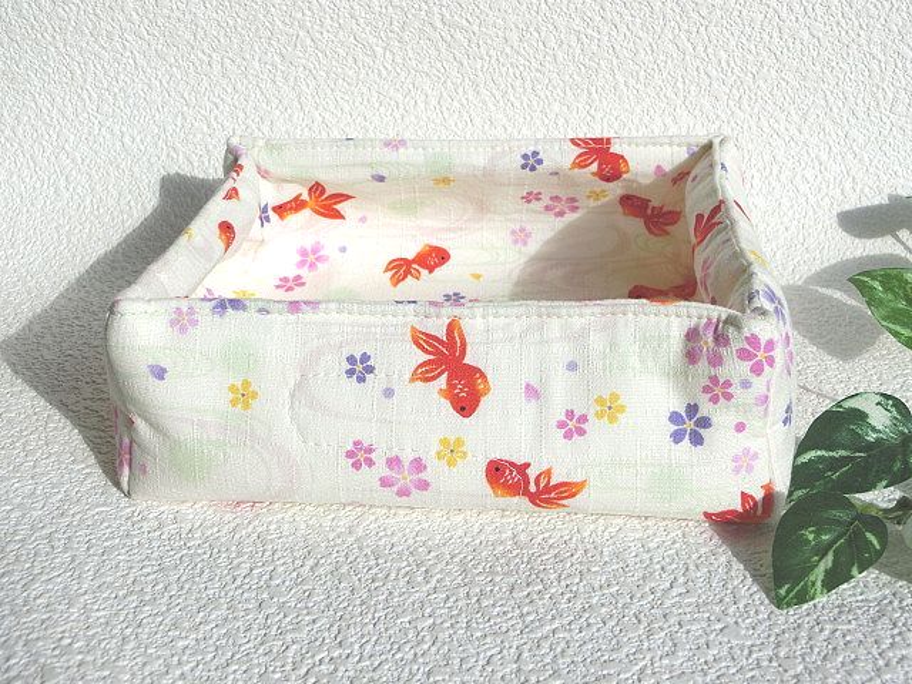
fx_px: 1370
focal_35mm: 52
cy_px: 342
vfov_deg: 28.0
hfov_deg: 36.8
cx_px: 456
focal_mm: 9.3
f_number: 4.7
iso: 80
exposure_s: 1/1000
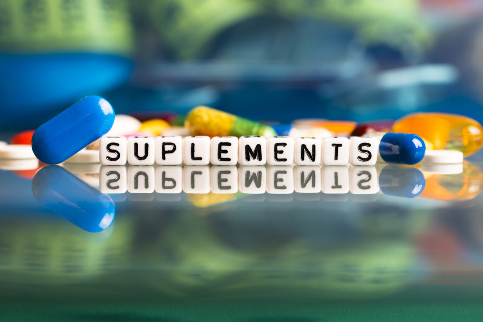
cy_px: 161
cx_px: 242
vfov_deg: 13.1
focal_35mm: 105
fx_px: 1409
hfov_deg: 19.4
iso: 125
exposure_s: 1/3
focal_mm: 105
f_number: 7.1
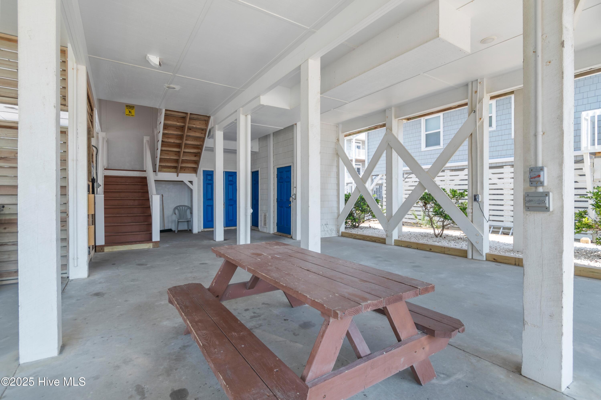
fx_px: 267
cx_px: 300
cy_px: 200
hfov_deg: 96.7
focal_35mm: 16
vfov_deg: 73.7
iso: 100
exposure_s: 1/60
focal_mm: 11
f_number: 4.8
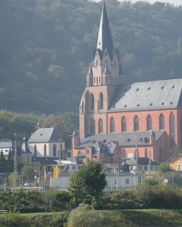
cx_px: 126
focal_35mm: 224
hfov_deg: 6.9
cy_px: 114
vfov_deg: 8.6
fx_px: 1506
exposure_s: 1/500
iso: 200
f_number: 5.6
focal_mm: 105
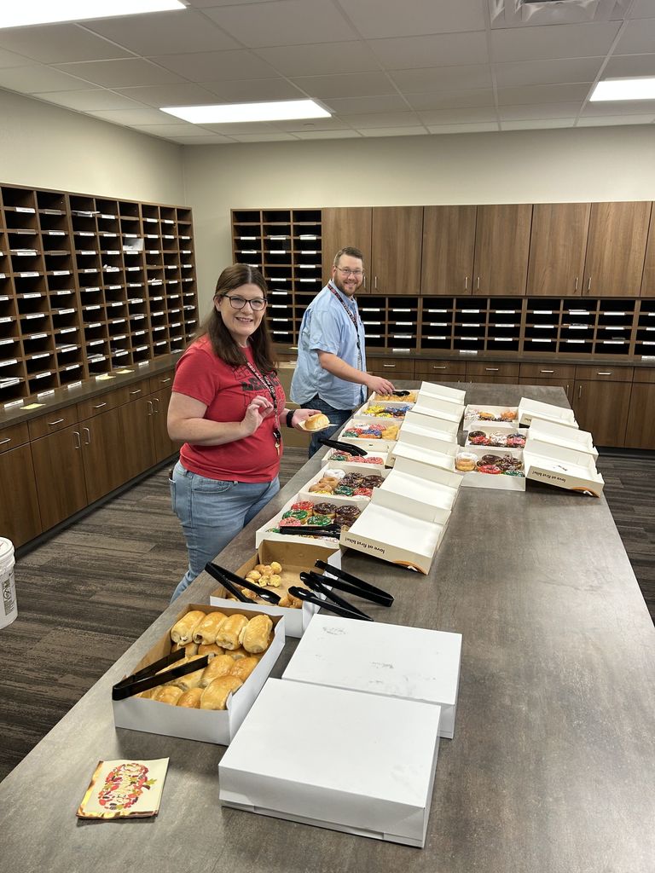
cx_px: 328
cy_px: 436
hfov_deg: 53.1
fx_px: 656
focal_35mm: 26
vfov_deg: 67.3
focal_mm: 5.7
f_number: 1.5
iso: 80
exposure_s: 1/60
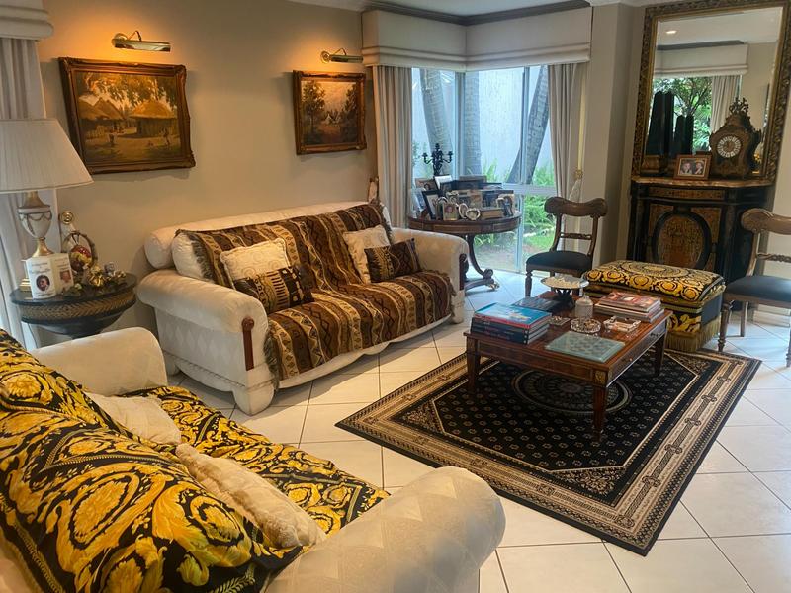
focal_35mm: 26
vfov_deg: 53.1
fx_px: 594
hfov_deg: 67.3
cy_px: 296
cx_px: 396
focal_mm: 4.25
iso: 250
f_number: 1.8
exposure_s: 1/50
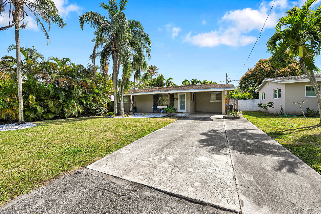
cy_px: 107
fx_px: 125
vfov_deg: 81.2
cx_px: 160
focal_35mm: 14
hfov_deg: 104.3
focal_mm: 14
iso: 40
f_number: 10
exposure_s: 1/40
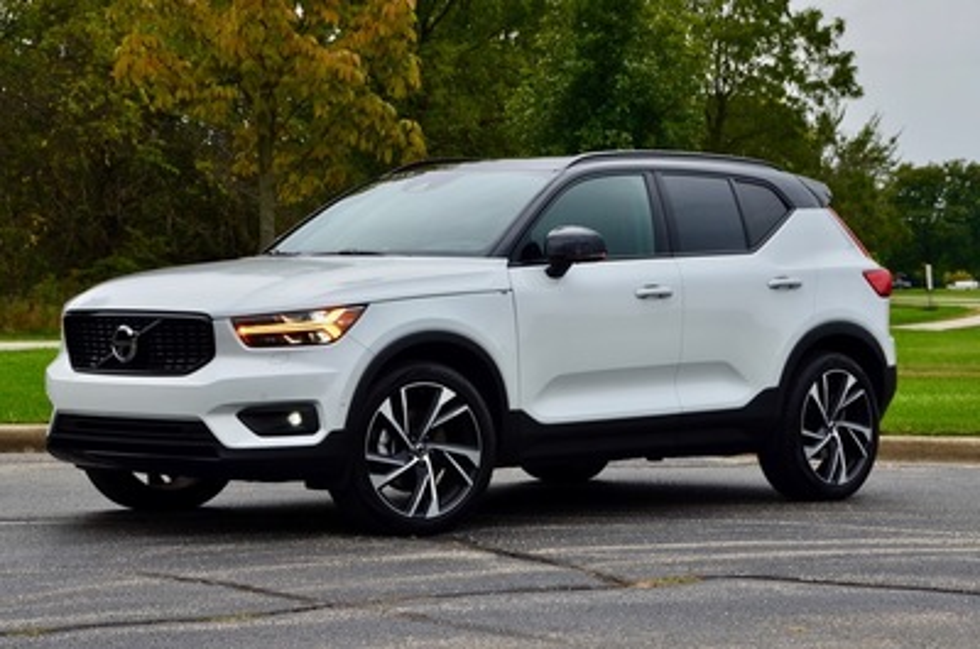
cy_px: 324
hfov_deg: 22.0
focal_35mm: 93
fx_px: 2527
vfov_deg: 14.6
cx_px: 490
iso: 200
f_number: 10
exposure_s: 1/80
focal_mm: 62
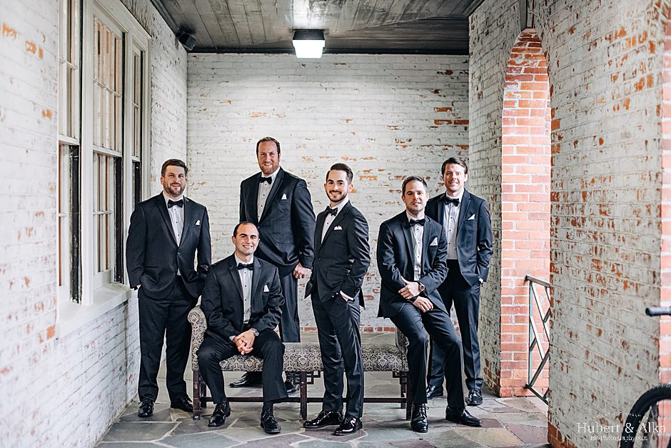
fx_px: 932
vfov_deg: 27.0
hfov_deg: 39.6
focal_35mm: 50
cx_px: 336
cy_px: 224
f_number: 2.5
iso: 400
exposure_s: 1/125
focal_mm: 50
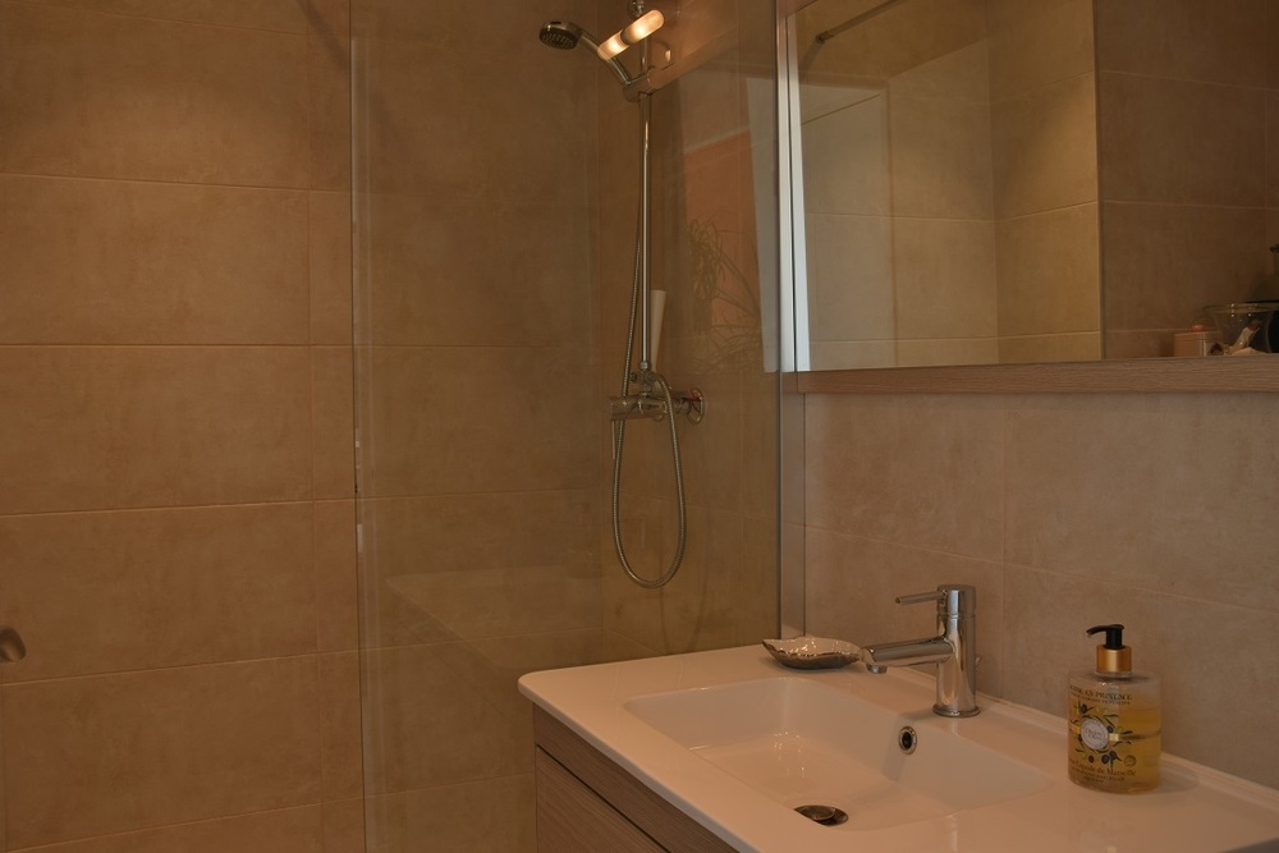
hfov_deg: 59.5
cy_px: 426
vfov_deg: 41.7
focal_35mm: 32
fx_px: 1119
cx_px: 640
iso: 125
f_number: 18
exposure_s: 1/4
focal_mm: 21
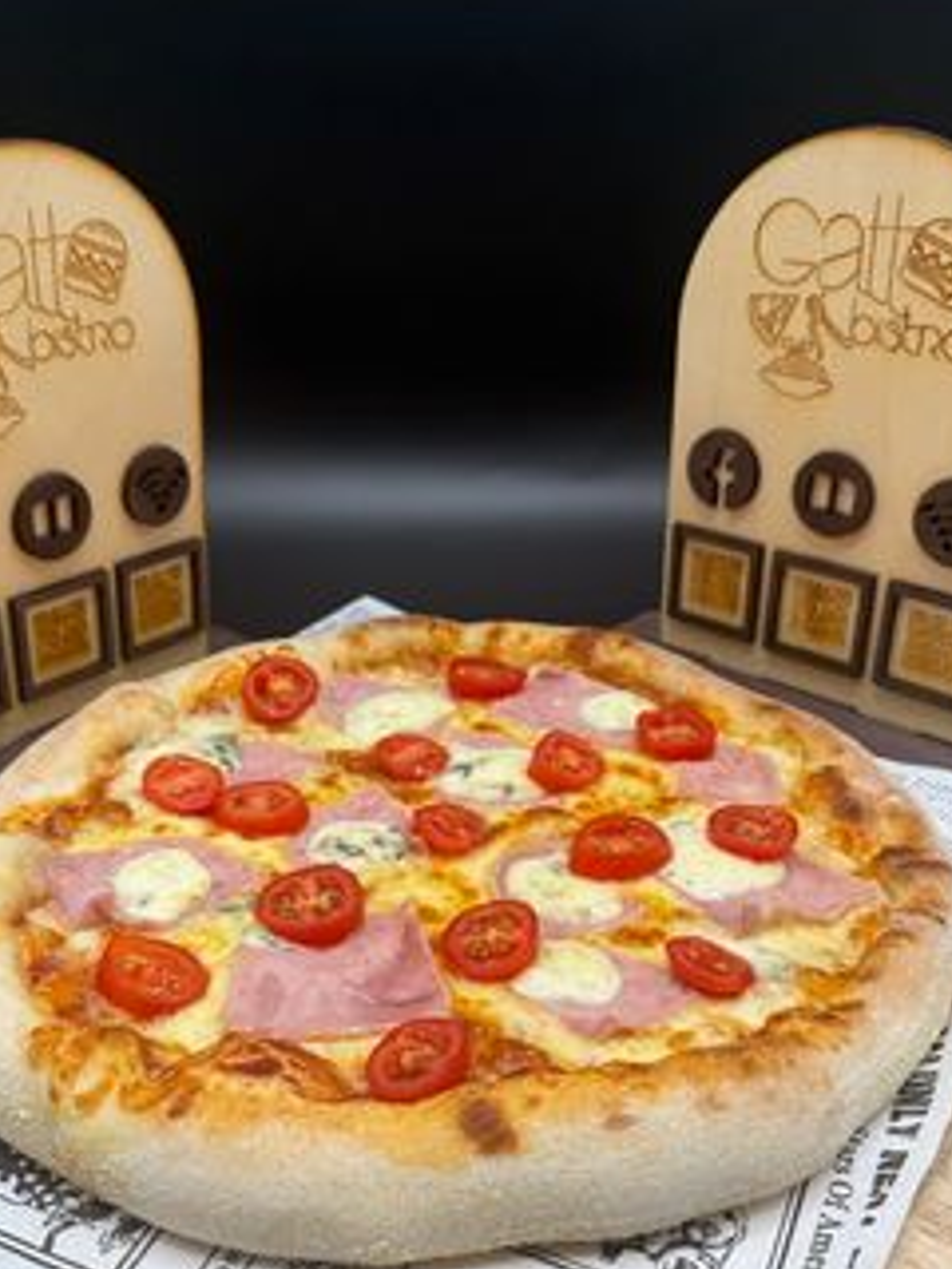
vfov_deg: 56.6
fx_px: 1173
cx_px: 432
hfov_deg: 44.1
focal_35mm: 32
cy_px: 732
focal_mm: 6.76
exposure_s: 1/528
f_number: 1.78
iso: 80
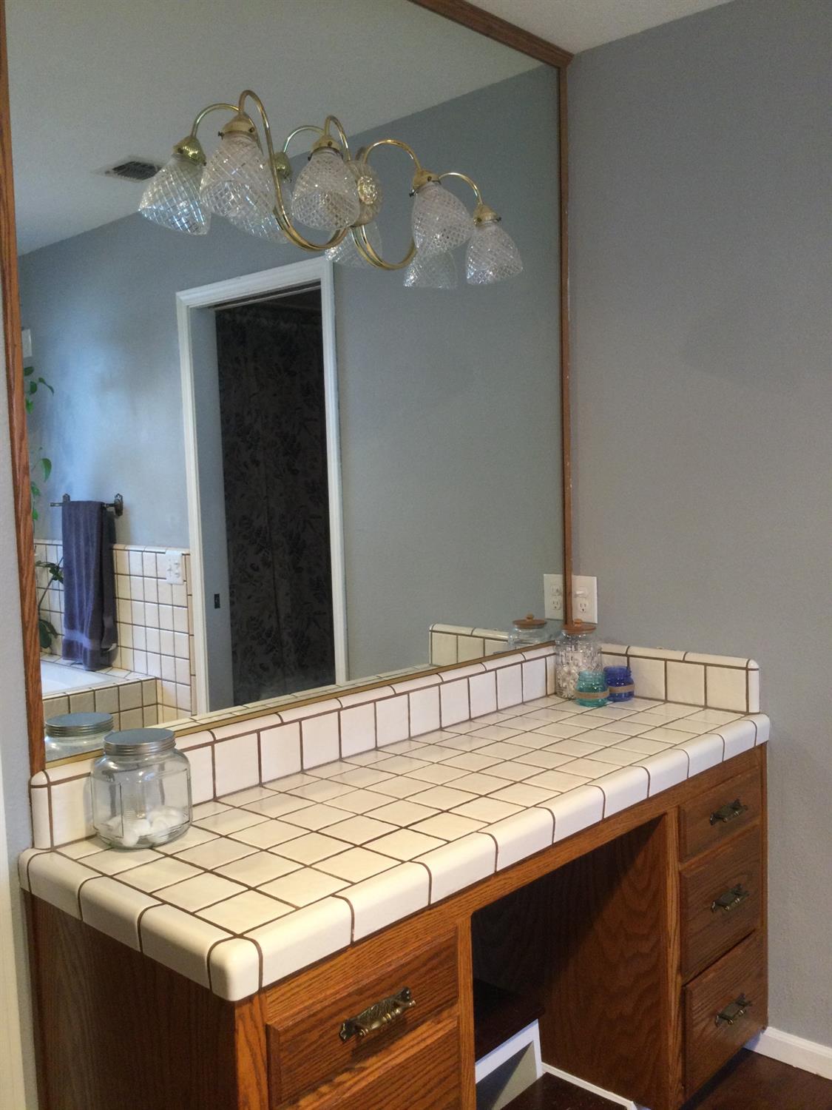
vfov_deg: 58.4
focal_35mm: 31
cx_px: 416
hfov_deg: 45.4
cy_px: 555
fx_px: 993
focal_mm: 3.3
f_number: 2.4
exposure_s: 1/30
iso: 50
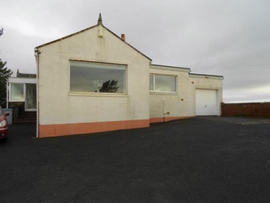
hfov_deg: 67.3
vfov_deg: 53.0
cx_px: 135
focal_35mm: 26
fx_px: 203
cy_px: 102
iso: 80
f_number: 3.2
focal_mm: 4.6
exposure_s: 1/160
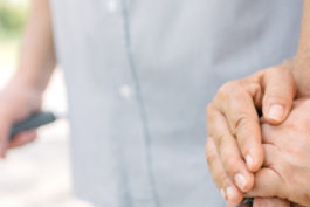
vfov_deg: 20.5
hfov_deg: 30.5
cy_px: 156
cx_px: 161
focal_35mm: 66
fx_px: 569
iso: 160
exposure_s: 1/640
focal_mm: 35
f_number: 2.5
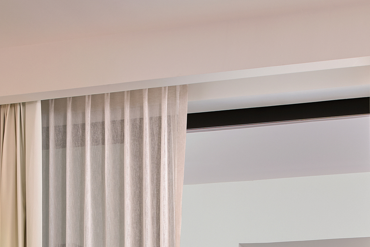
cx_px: 222
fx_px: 873
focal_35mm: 85
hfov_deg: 23.9
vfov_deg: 14.5
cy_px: 416
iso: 200
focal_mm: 23
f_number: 13
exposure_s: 4
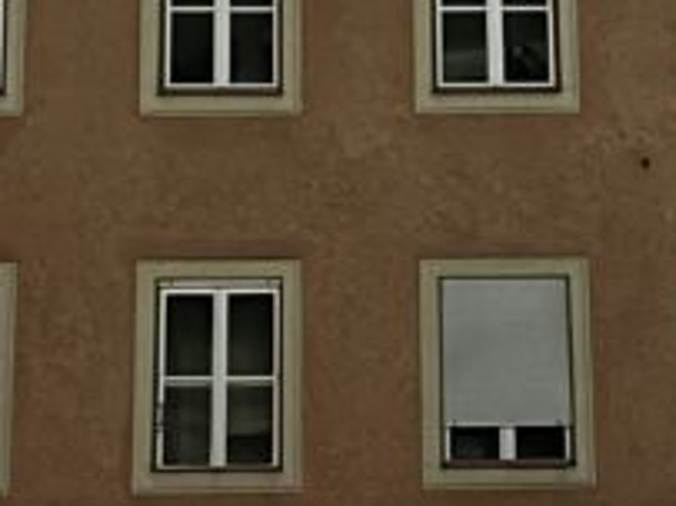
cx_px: 529
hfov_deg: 13.1
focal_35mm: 150
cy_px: 256
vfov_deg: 9.9
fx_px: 2928
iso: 800
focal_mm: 5.1
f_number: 1.6
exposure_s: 1/17
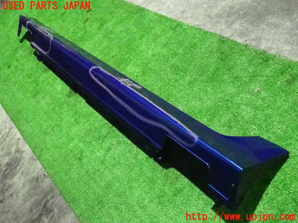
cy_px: 112
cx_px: 149
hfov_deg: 49.0
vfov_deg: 37.7
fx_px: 327
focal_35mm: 38
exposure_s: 1/125
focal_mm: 6.83
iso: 6400
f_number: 2.7
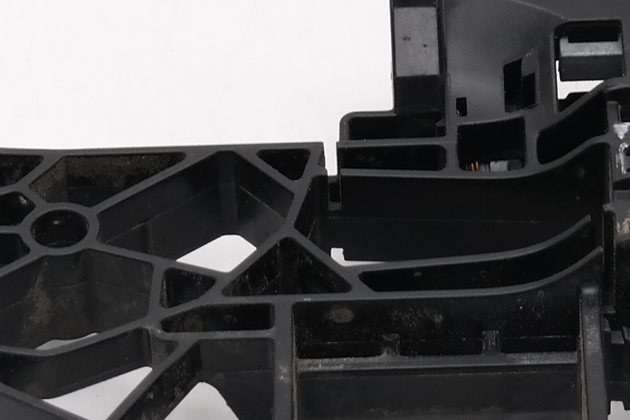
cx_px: 219
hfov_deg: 8.0
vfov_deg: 5.3
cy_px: 290
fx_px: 4497
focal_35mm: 257
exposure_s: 1/100
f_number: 4.5
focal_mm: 30
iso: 200
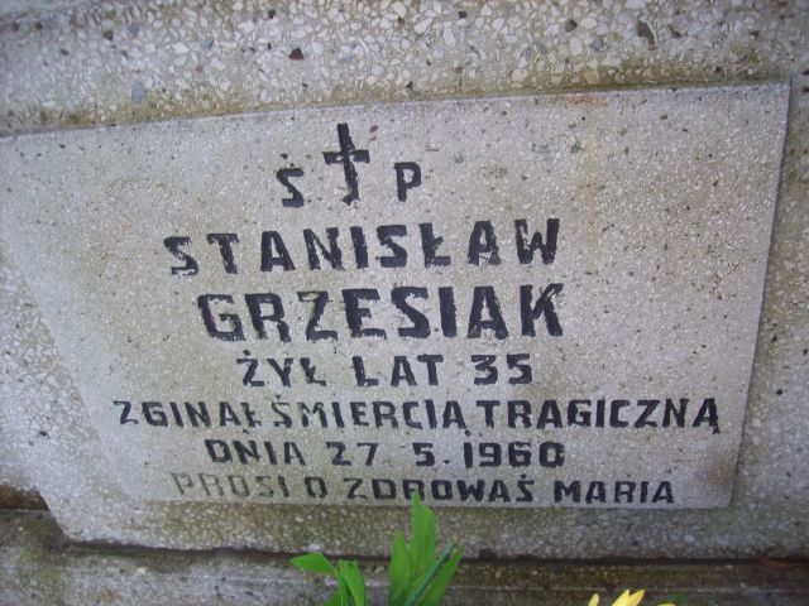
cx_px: 404
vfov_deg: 39.7
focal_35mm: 36
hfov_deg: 51.4
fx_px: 841
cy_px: 303
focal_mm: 6
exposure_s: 1/102
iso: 80
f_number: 2.7
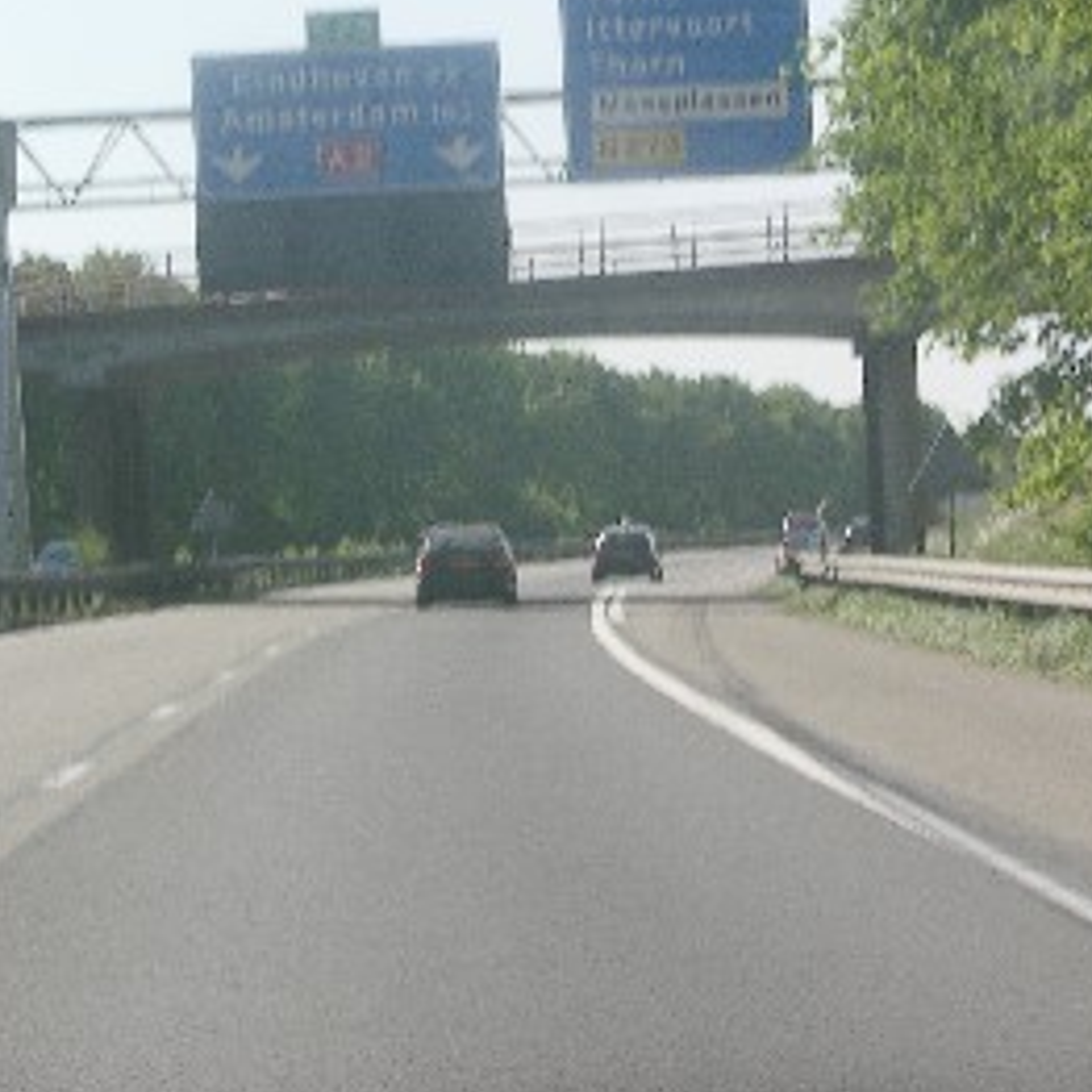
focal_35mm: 184
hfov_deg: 9.5
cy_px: 233
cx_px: 440
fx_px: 6567
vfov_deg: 9.5
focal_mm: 23.7
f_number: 6.4
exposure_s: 1/180
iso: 50
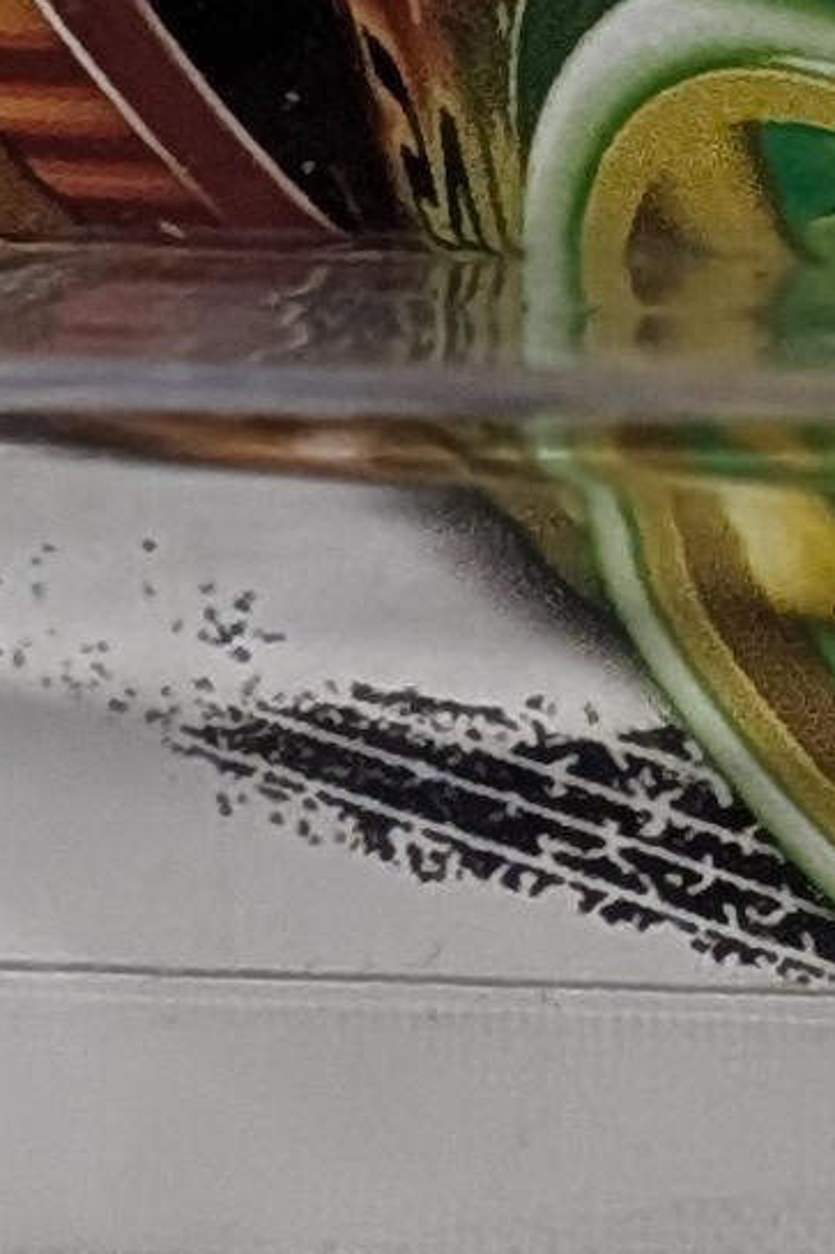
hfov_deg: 3.6
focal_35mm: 382
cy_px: -228
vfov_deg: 5.4
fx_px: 13298
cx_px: 1744
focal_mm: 6.9
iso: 189
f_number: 1.68
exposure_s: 1/78.4
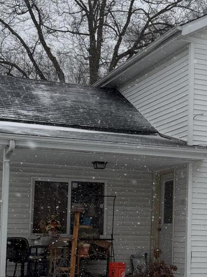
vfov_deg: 24.1
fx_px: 647
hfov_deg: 17.9
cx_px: 185
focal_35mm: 81
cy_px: 172
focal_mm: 6.76
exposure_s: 1/1618
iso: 80
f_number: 1.78
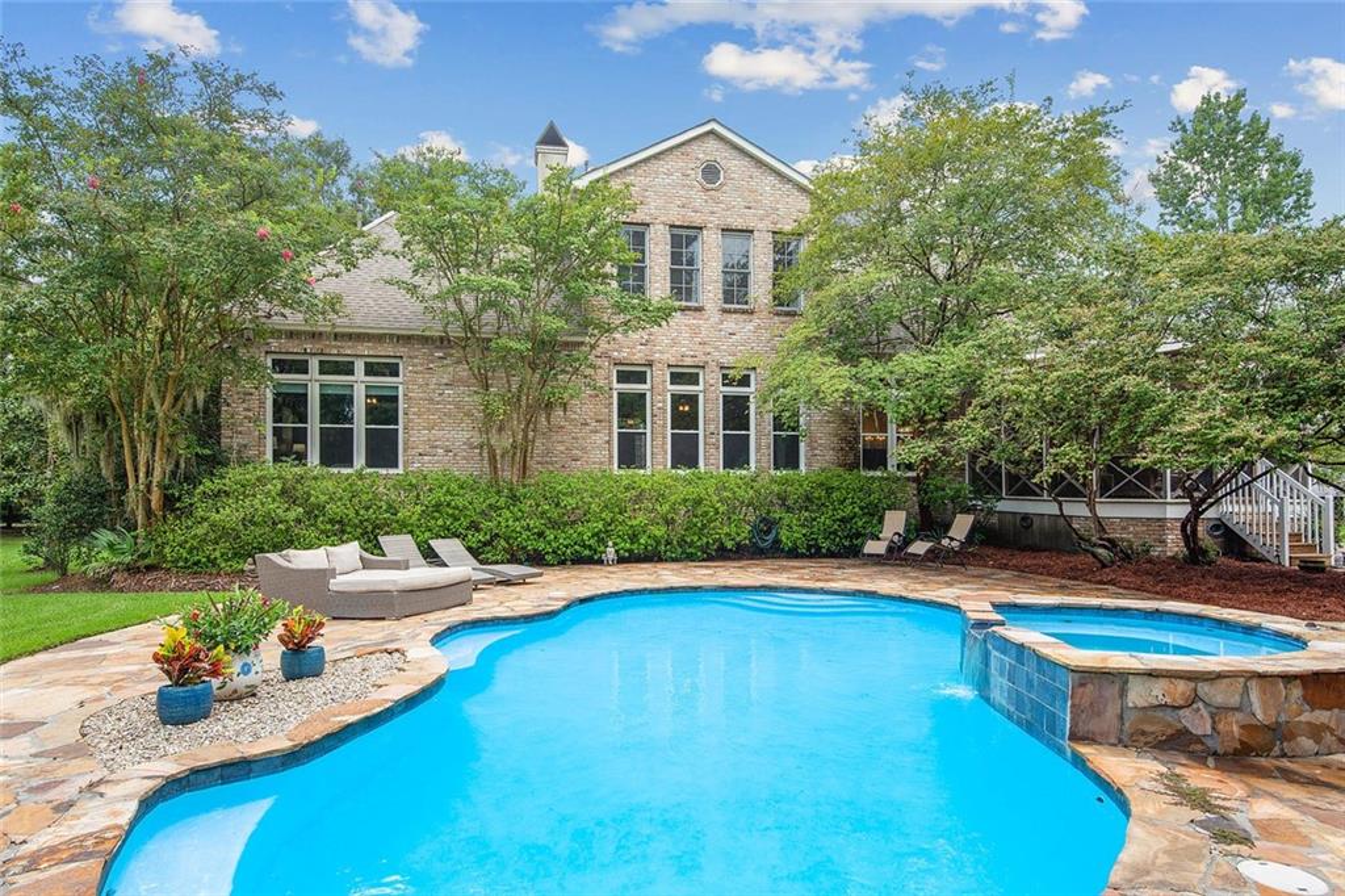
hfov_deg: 81.2
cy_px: 448
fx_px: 784
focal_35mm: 21
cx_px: 672
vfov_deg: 59.5
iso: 200
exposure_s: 1/40
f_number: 10
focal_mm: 21
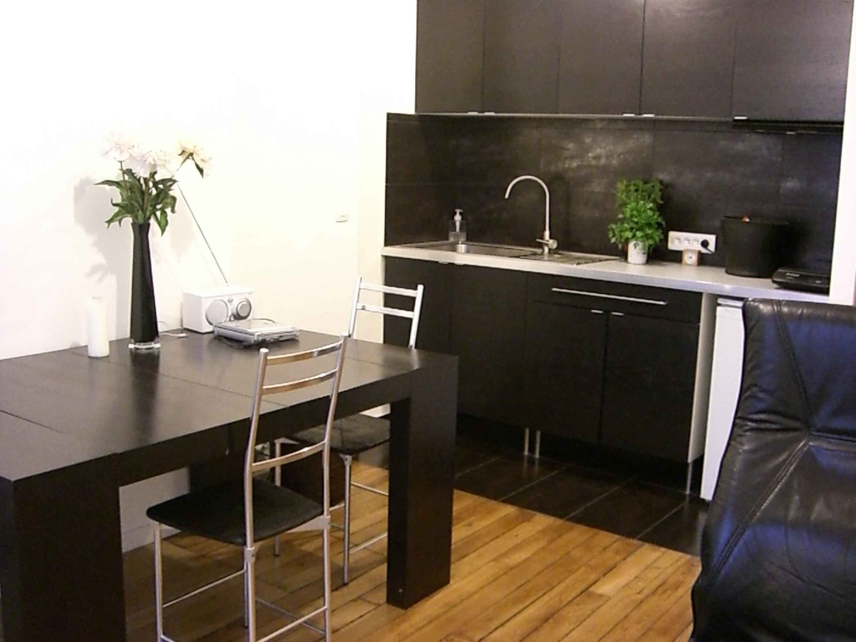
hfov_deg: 49.0
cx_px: 428
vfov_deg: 37.7
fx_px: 940
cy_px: 321
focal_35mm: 38
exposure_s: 1/15
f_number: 2.7
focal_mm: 6.2
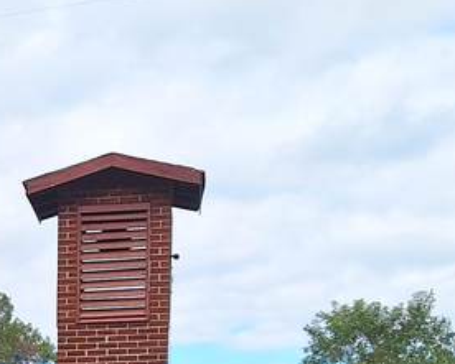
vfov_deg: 13.6
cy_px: 600
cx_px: -153
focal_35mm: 104
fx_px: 1401
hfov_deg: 17.2
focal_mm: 5.54
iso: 40
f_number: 1.8
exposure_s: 1/1605
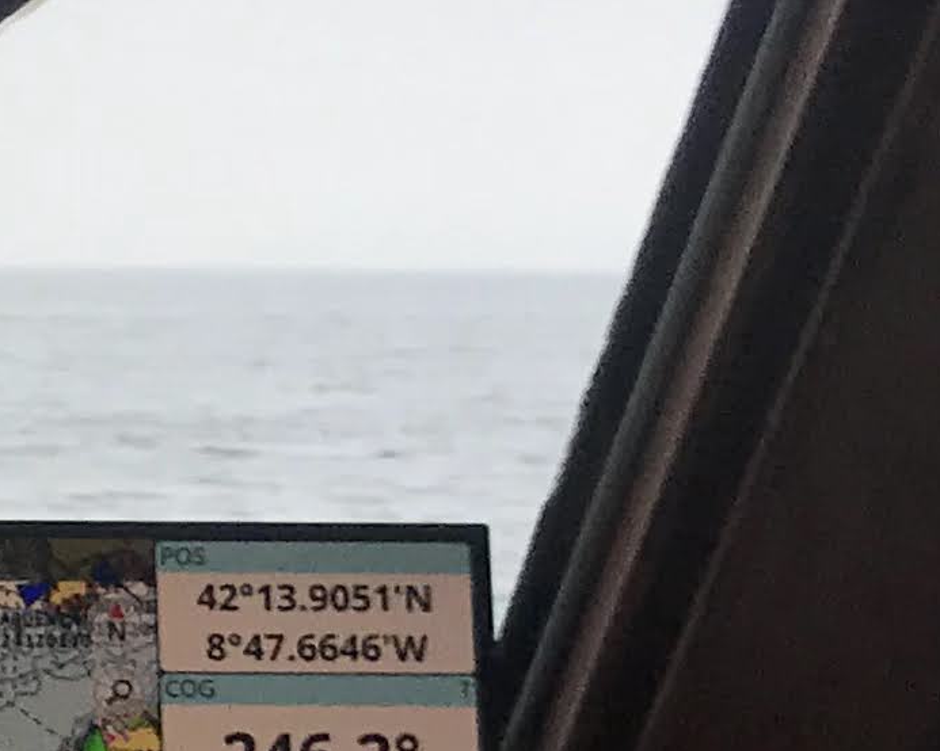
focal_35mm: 159
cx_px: -1244
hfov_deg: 10.6
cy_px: 854
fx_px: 4422
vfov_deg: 9.6
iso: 20
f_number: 1.8
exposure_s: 1/359
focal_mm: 3.99
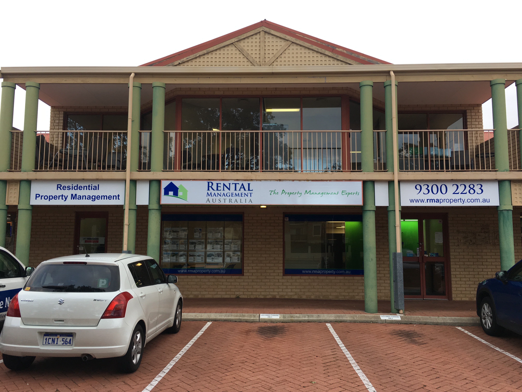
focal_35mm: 29
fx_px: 437
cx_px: 261
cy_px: 196
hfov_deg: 61.7
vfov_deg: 48.2
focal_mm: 4.15
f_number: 2.2
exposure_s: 1/100
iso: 32
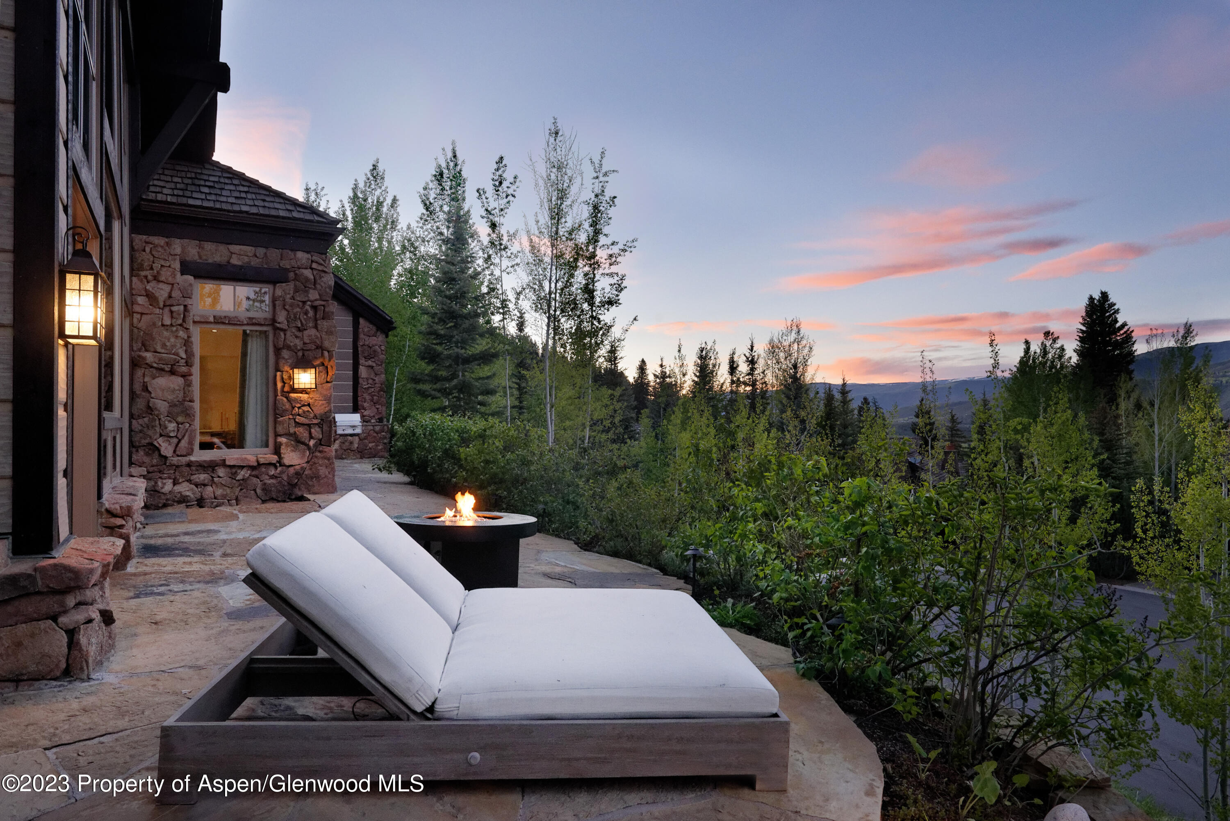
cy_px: 410
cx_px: 615
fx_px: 683
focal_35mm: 20
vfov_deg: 62.0
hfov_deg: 84.0
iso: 2000
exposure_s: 1/125
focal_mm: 20
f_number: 6.3
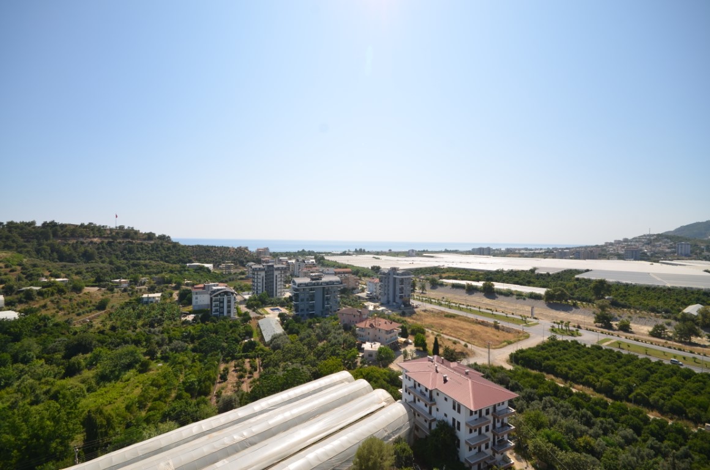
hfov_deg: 100.5
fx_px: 295
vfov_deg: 77.1
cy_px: 235
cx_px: 355
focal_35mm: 15
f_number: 9
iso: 100
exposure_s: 1/250
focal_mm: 10
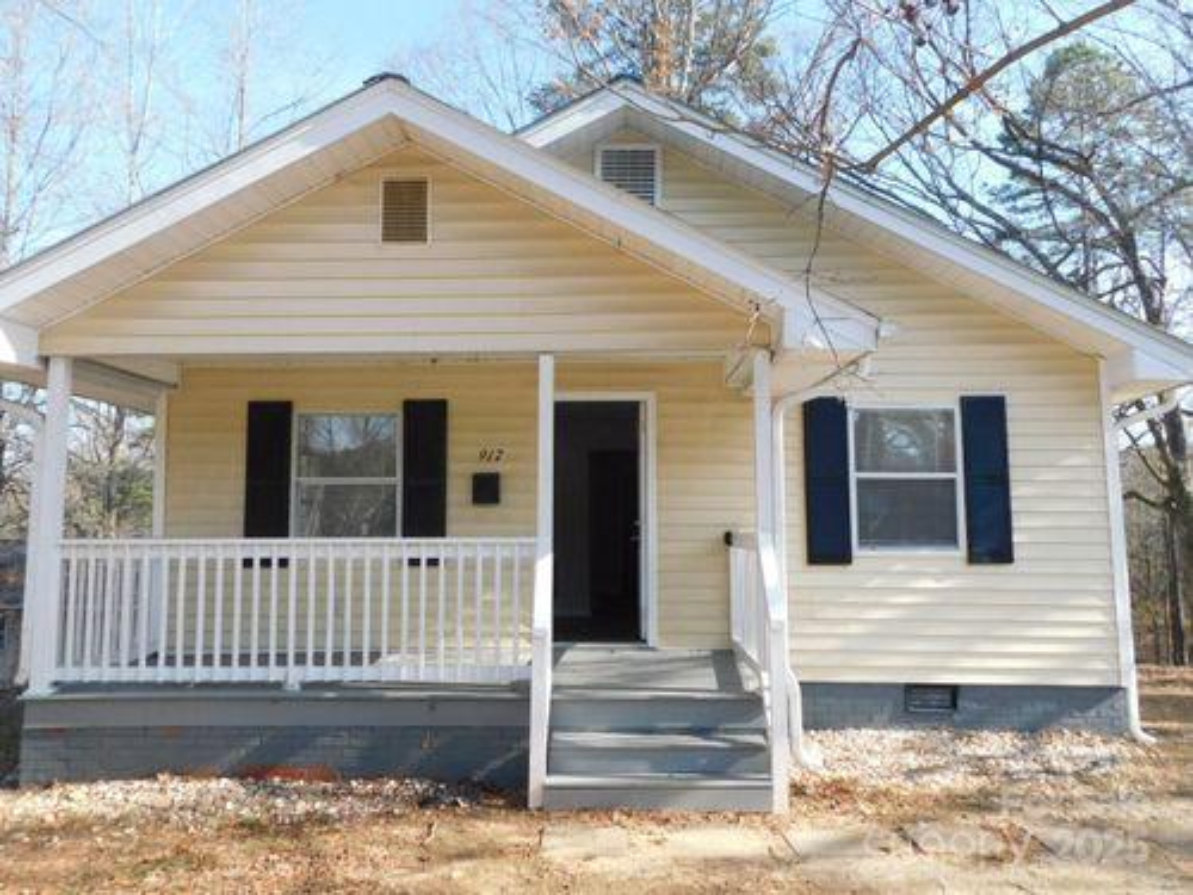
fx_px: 965
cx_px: 596
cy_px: 448
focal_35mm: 28
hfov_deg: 63.4
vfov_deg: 49.7
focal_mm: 4.9
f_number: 3.2
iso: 125
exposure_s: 1/400
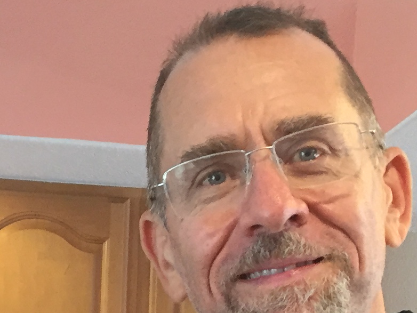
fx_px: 1458
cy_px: 633
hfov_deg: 16.2
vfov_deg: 11.1
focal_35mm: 121
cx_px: 119
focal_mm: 4.15
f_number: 2.2
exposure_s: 1/30
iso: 125
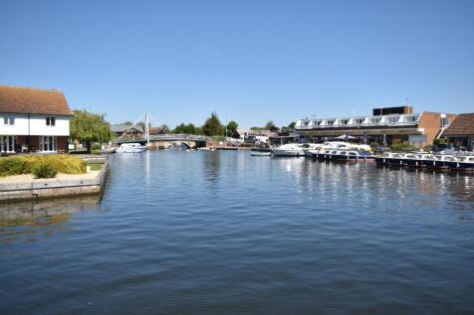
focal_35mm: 30
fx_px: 395
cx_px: 237
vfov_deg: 43.6
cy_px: 158
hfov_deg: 61.9
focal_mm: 20
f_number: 9
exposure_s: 1/320
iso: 200
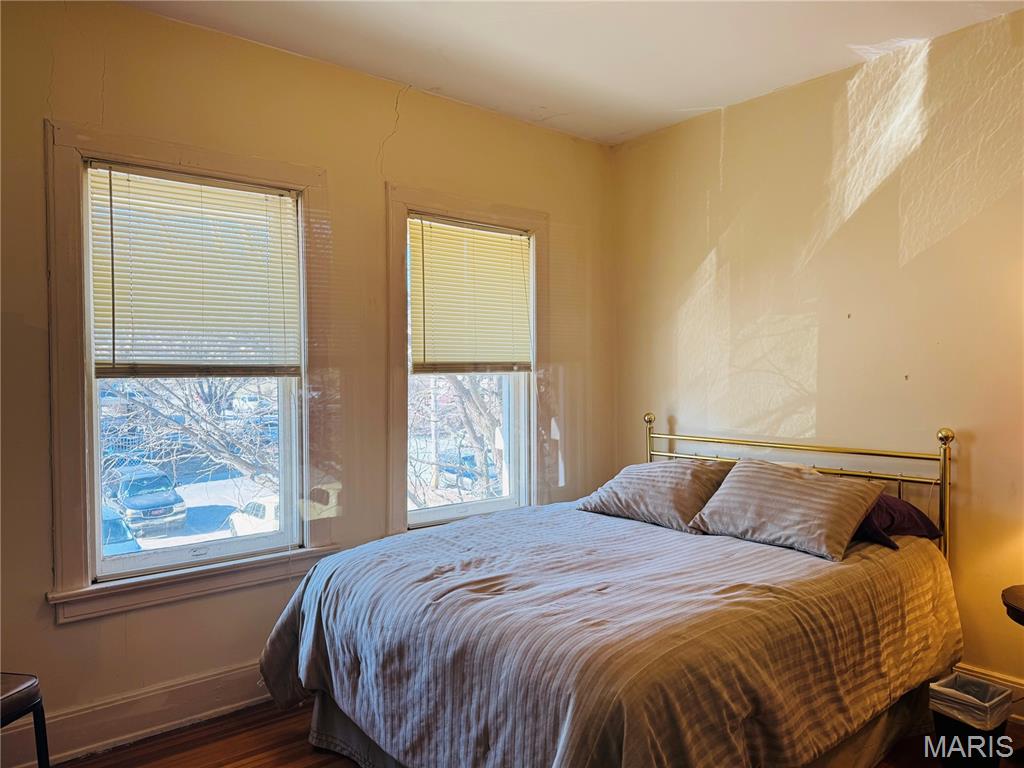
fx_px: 710
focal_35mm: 24
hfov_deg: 71.6
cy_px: 384
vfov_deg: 56.8
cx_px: 512
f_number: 1.78
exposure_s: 1/150
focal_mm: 6.76
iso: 64
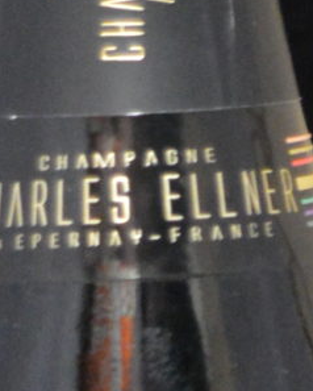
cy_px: 403
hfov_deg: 4.5
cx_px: 676
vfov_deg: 5.7
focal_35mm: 339
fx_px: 3921
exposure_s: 1/15
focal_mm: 28
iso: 2500
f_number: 4.2
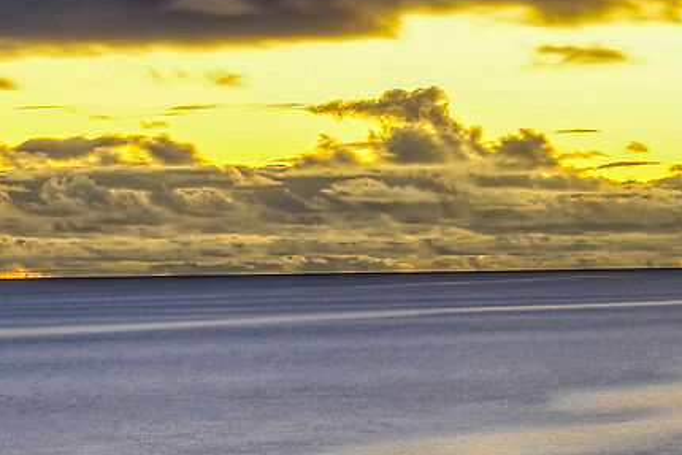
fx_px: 6140
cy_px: 713
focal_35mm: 324
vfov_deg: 4.2
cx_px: 520
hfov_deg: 6.4
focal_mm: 58
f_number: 8
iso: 100
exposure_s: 20
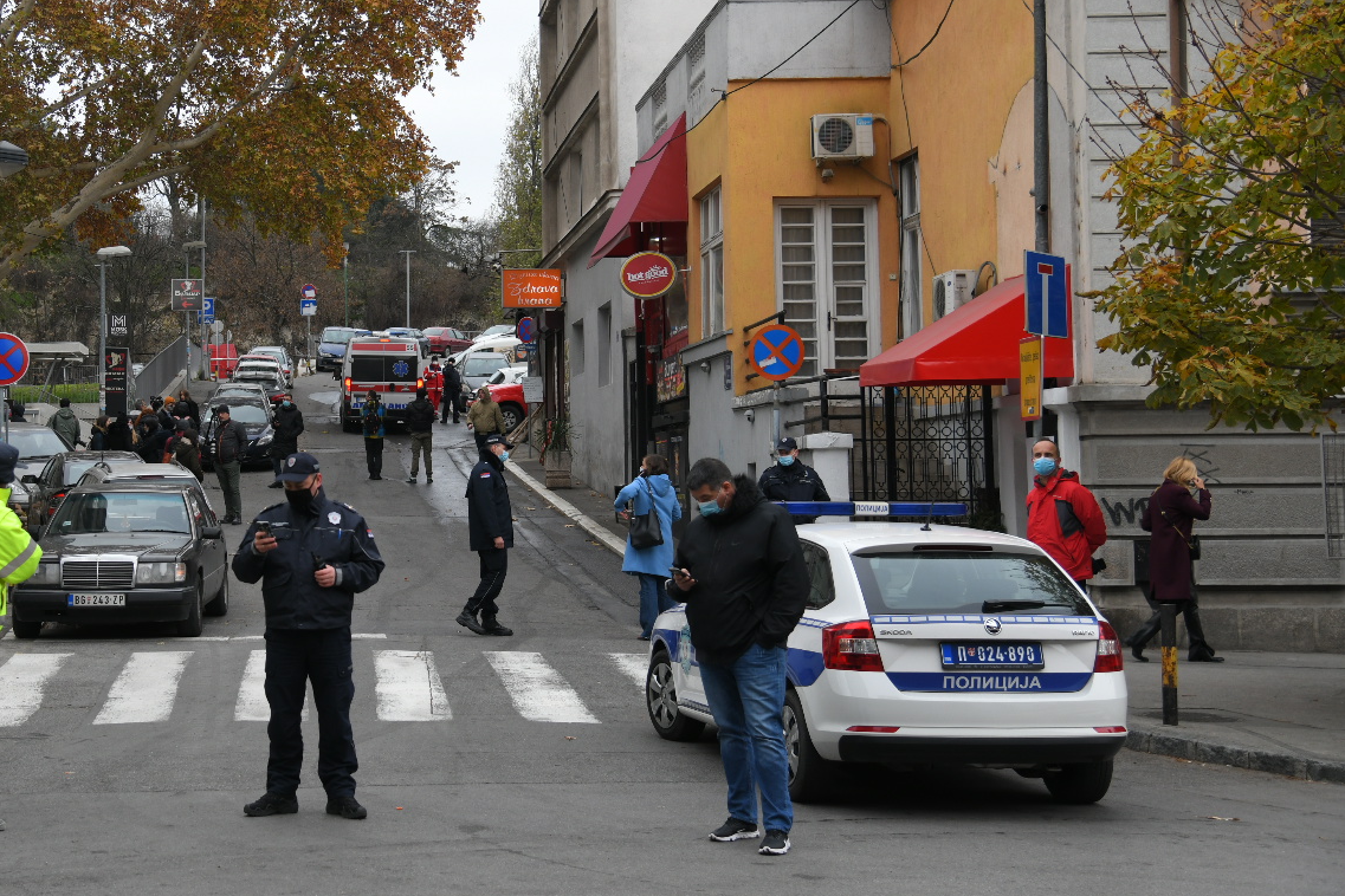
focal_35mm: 57
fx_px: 2129
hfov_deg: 34.5
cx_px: 388
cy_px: 359
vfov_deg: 23.7
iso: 400
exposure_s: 1/640
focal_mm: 40
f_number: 4
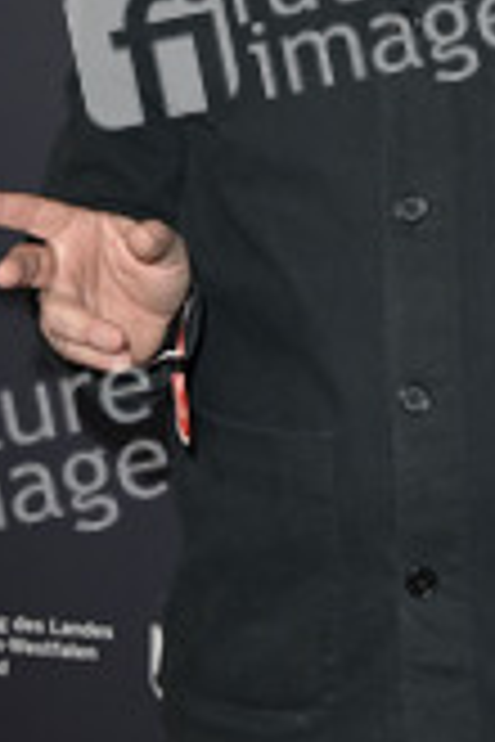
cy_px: 247
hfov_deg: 10.8
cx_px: 428
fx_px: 2599
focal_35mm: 126
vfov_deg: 16.2
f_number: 5
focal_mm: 52
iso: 1000
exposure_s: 1/250
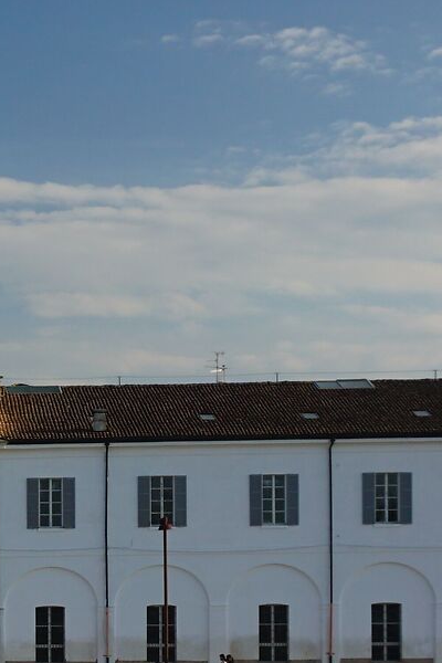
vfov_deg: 16.8
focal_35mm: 120
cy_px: 617
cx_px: -442
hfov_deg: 10.5
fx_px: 2210
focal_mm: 20
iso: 100
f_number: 9
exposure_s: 1/100
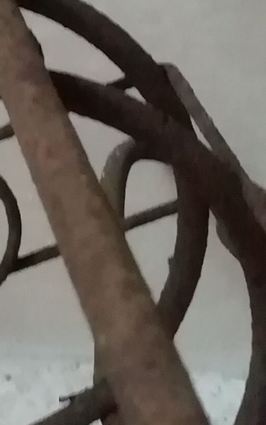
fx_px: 1611
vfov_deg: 14.7
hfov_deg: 9.2
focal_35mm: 139
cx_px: -151
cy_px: -22
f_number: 2.2
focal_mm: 3.46
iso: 500
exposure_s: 1/25
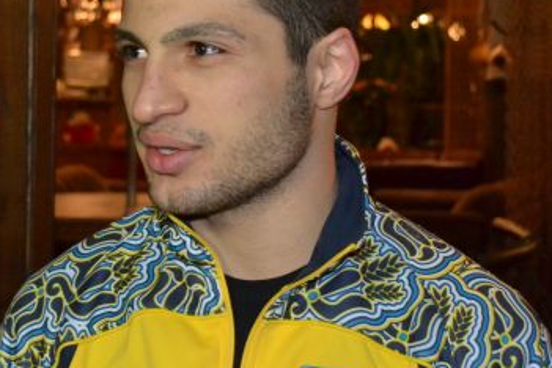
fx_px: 1257
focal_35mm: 82
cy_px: 91
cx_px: 162
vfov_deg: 16.6
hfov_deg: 24.6
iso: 3200
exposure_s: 1/60
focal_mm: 32
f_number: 4.8
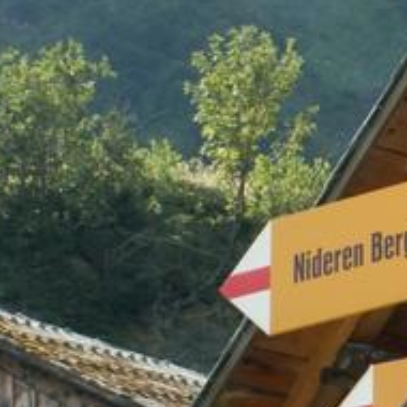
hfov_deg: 7.7
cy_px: 266
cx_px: 662
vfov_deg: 7.8
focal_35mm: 223
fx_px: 2966
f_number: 5
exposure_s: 1/80
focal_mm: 12.46
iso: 50
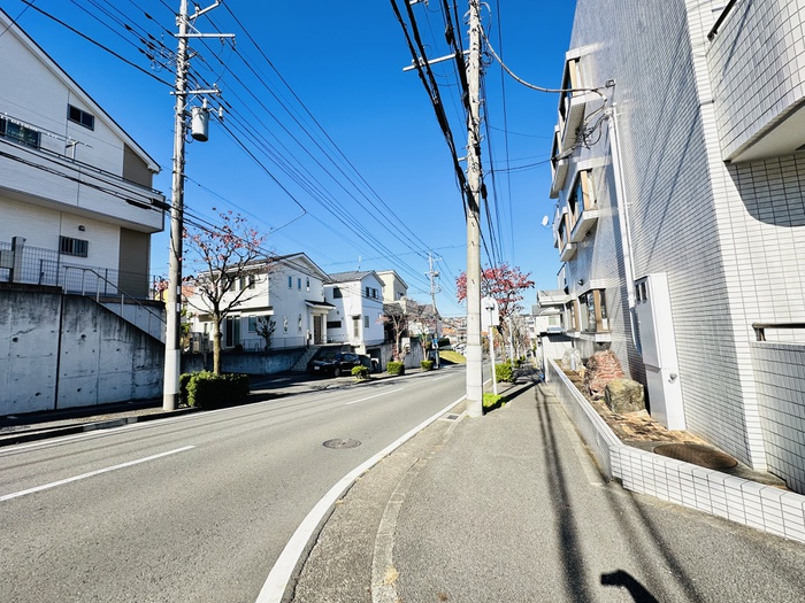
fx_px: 326
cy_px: 302
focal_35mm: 14
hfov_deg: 102.1
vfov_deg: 85.7
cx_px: 402
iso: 40
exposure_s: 1/861
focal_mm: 2.22
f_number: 2.2
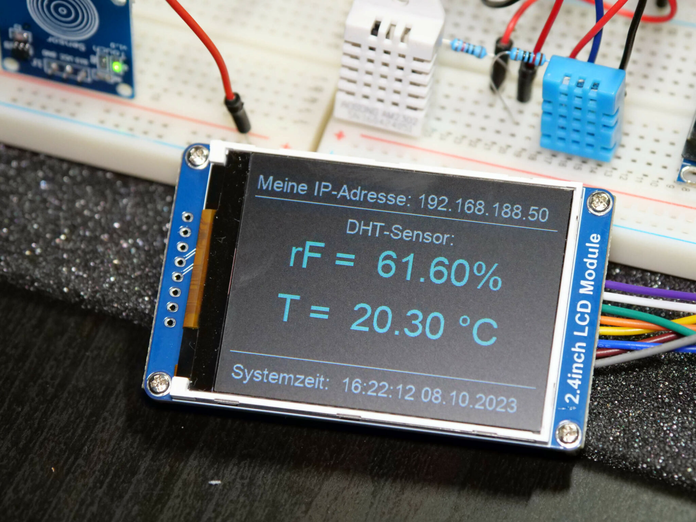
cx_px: 348
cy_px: 261
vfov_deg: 8.1
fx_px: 3700
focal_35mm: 184
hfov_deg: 10.7
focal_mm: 92
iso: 3200
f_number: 4
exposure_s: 1/160
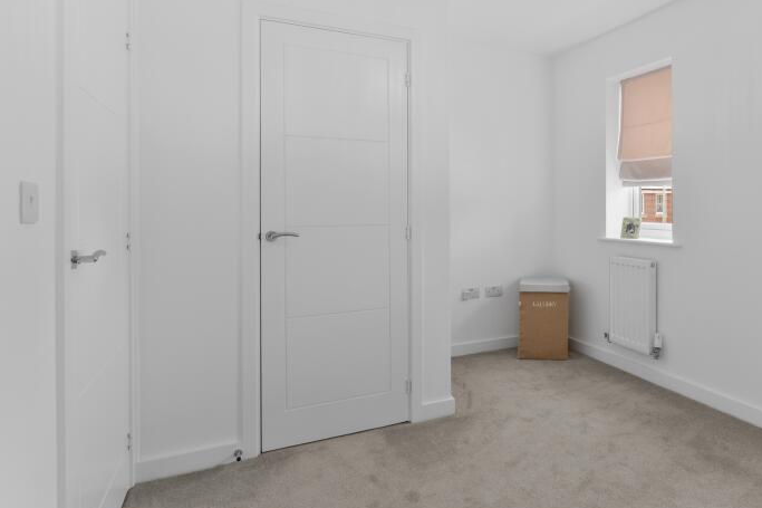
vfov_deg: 52.8
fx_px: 508
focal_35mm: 24
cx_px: 517
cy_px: 209
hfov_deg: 71.3
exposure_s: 1/13
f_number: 8
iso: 400
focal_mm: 15
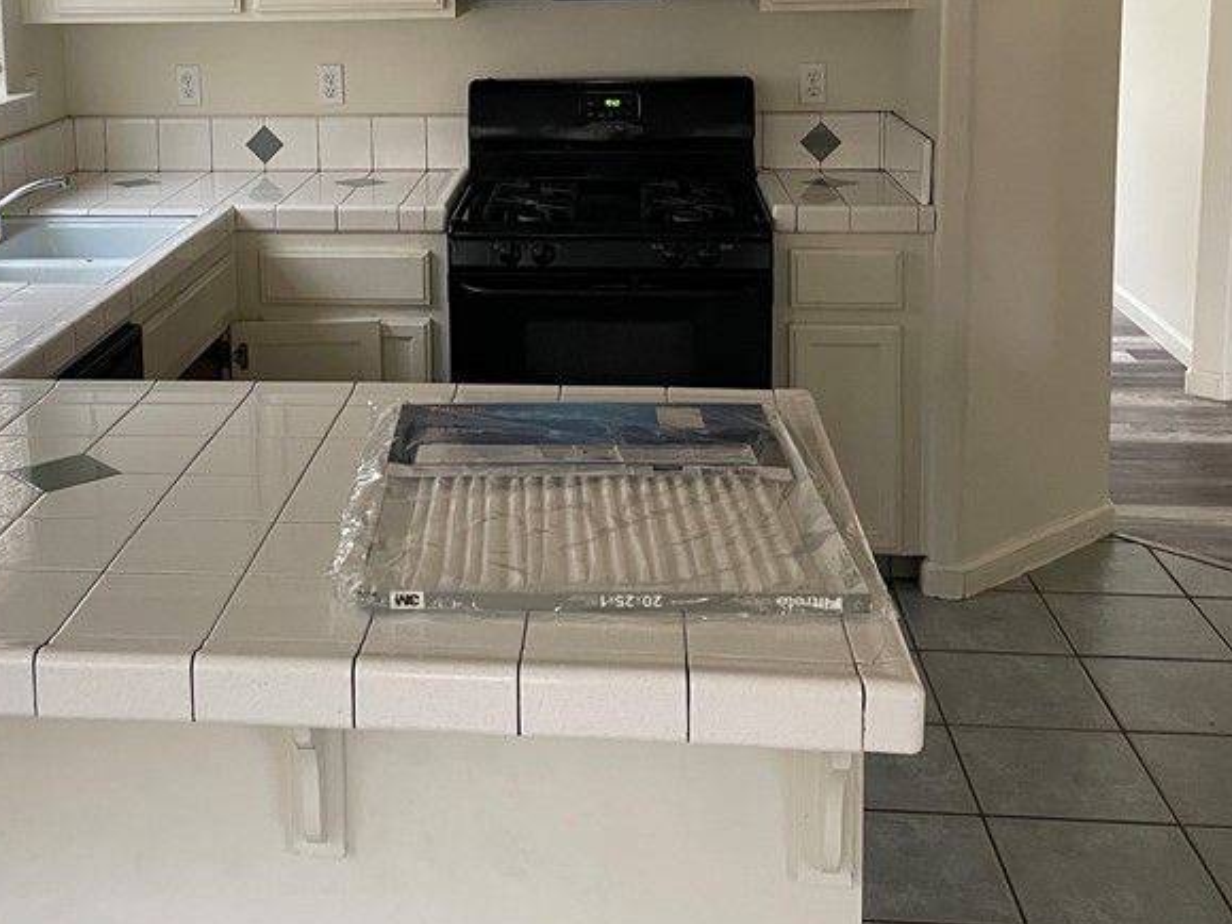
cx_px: 417
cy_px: 166
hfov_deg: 40.8
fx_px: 1637
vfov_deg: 30.6
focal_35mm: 46
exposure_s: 1/60
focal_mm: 4.2
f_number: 1.6
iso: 400
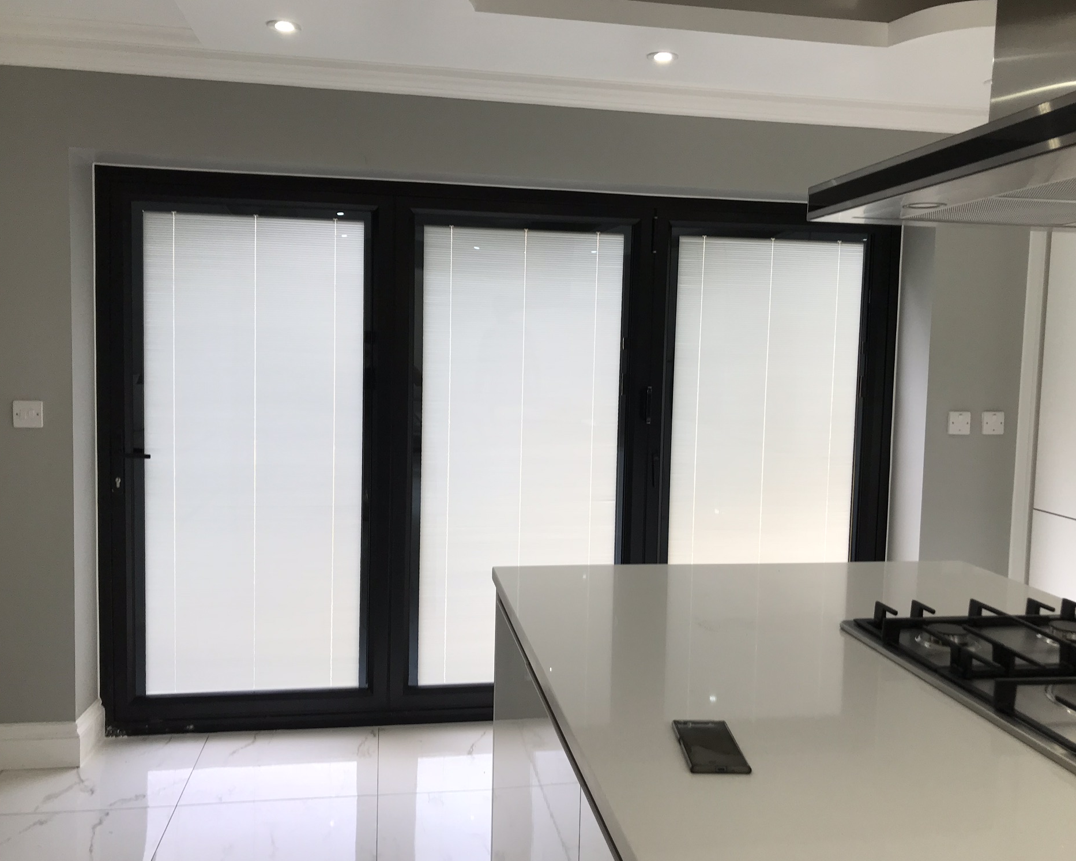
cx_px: 555
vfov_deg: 48.5
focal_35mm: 30
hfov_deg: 58.8
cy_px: 431
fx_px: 955
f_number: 1.8
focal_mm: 3.99
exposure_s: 1/101
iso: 20
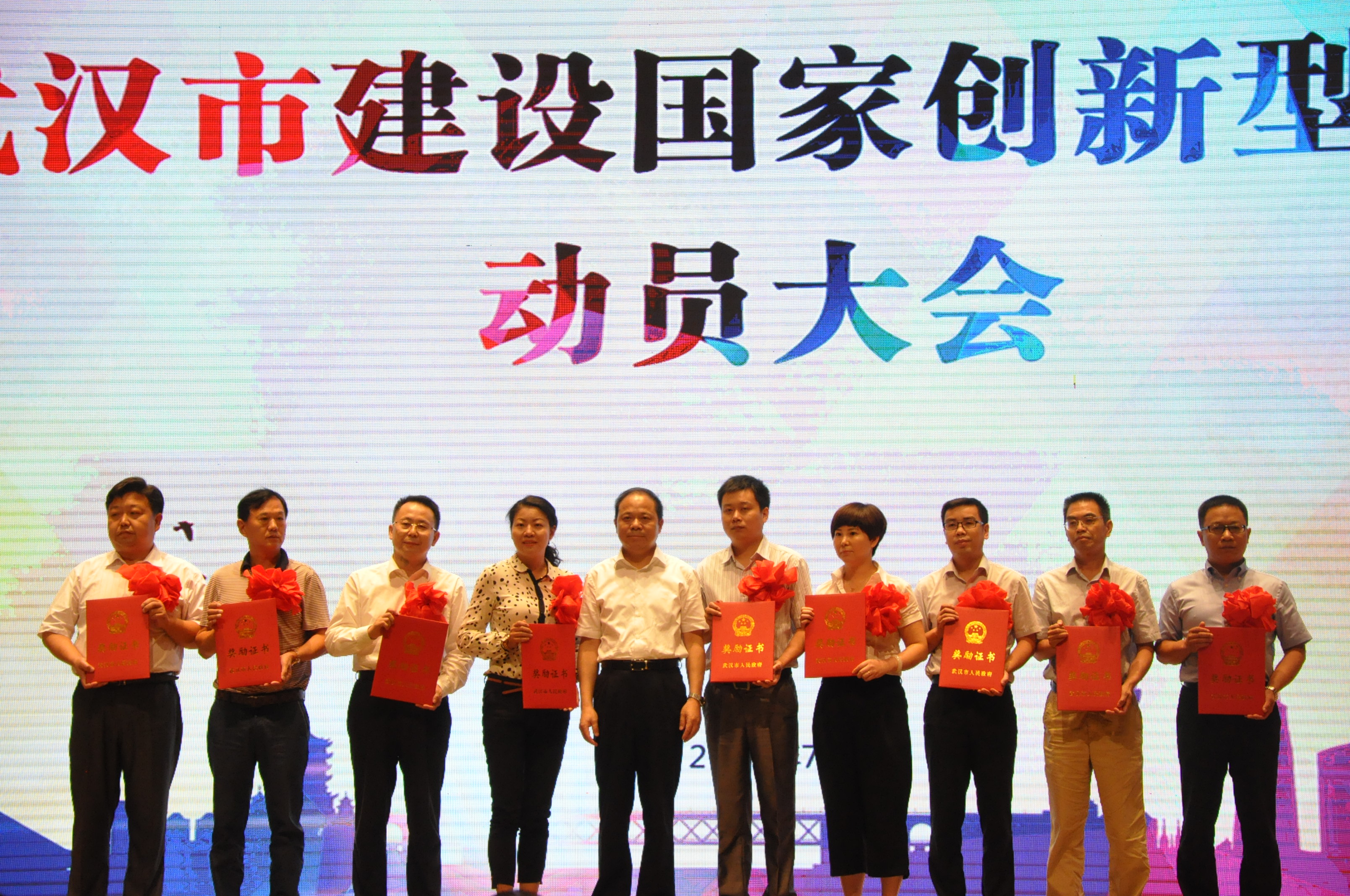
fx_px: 4494
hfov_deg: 17.1
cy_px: 448
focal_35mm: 120
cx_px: 675
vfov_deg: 11.4
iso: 2200
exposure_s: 1/200
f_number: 5.3
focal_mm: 80
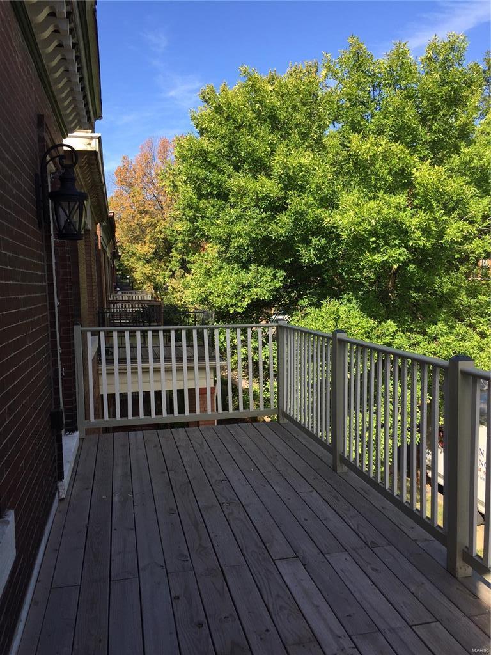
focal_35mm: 29
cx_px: 246
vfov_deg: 61.7
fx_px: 548
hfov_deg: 48.2
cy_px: 328
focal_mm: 4.15
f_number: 2.2
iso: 32
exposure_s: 1/760
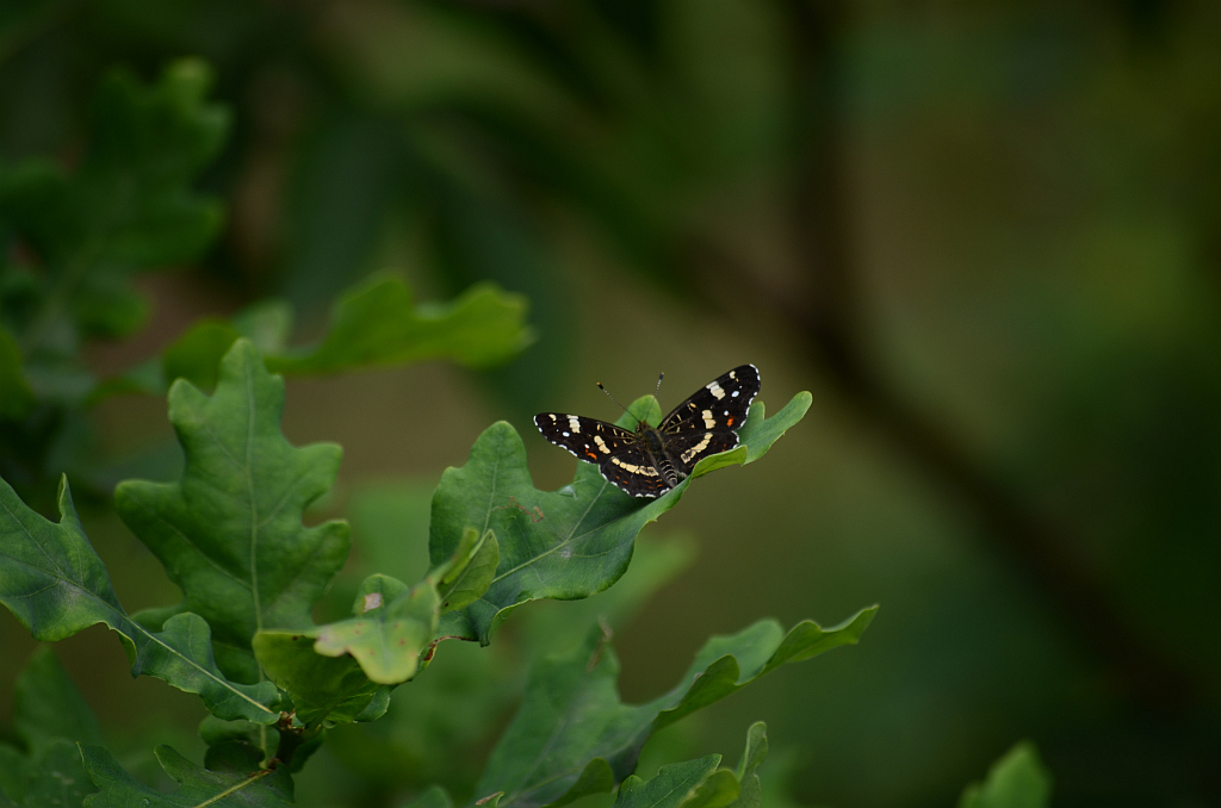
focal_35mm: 300
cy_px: 404
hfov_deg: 6.9
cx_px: 610
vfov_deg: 4.6
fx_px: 10153
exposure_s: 1/125
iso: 100
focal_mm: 200
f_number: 5.6
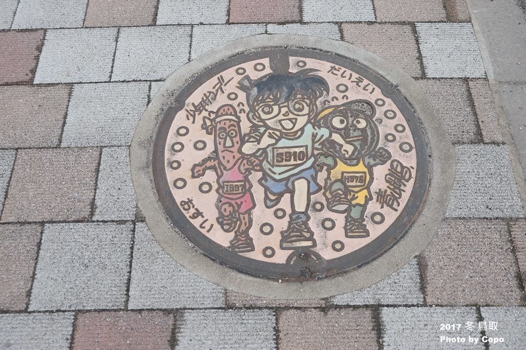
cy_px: 175
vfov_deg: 35.1
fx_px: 555
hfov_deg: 50.7
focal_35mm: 38
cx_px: 263
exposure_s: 1/450
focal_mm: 25.4
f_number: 4
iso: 200
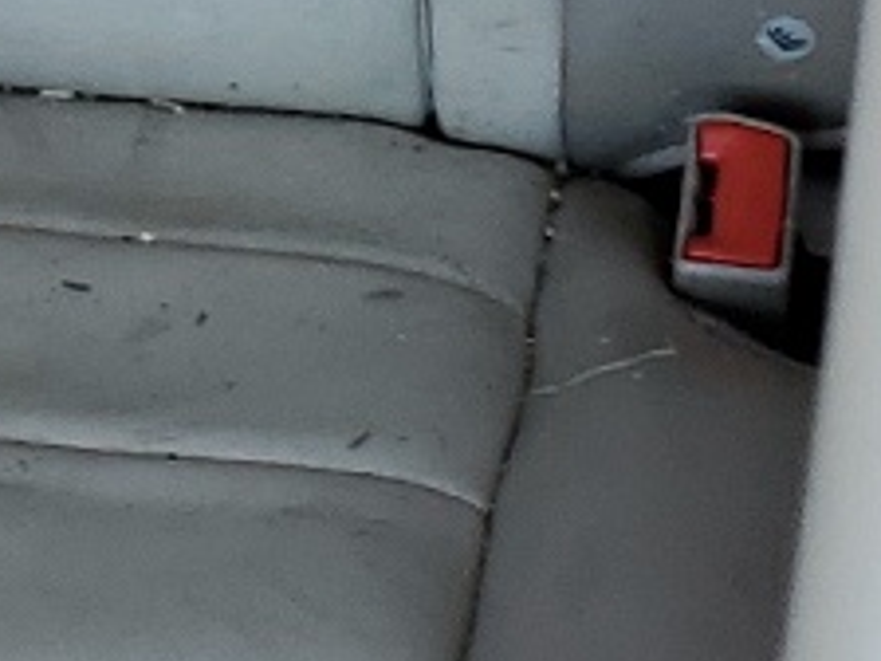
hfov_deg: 10.6
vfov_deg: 7.5
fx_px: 4734
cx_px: 130
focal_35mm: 186
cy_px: -818
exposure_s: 1/128
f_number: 1.5
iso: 50
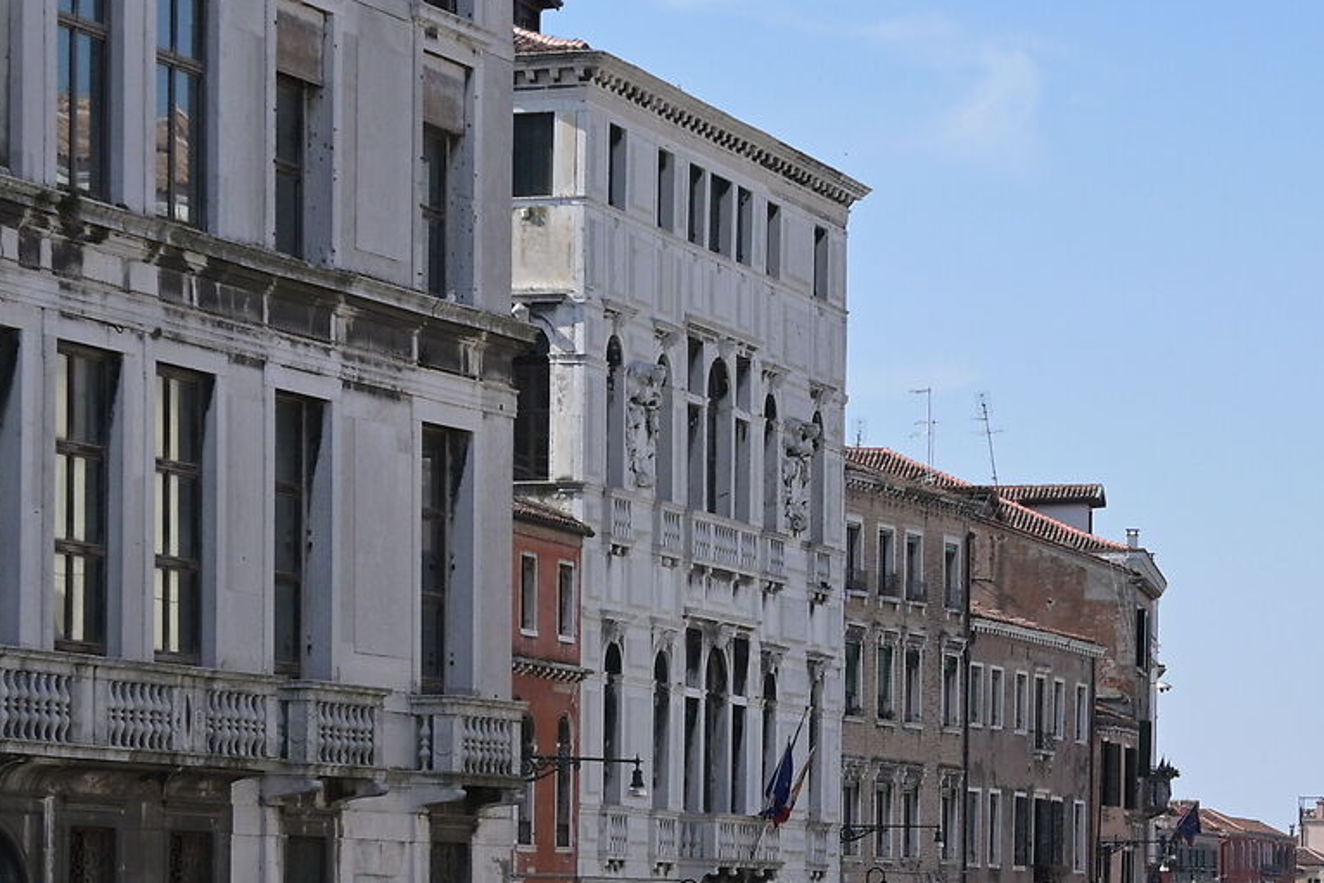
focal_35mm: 141
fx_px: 5186
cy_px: 943
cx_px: 1191
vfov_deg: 9.6
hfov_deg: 14.4
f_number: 4
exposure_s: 1/4000
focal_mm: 30
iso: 360
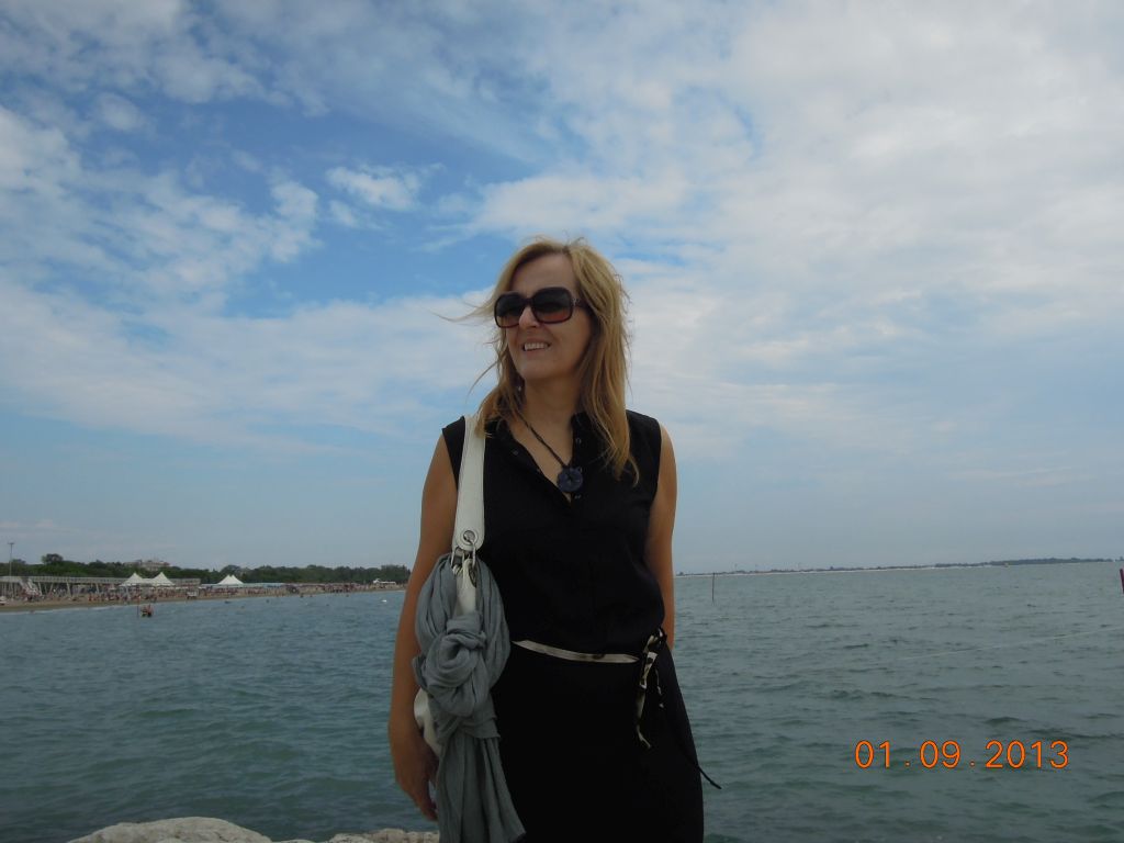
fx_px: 1007
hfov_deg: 58.4
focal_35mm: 31
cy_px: 422
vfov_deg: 45.4
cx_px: 562
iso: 160
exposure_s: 1/1250
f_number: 5.3
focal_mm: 5.5
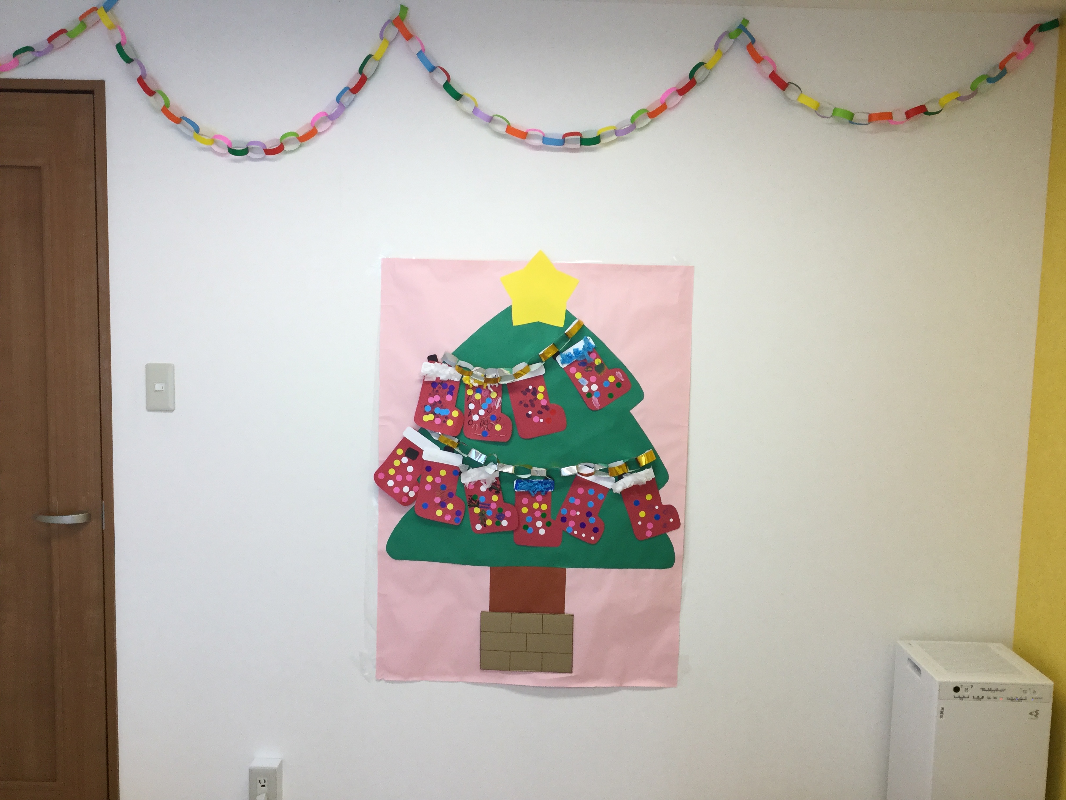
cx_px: 533
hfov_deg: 58.4
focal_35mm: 31
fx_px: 955
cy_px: 400
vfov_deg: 45.4
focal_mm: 3.3
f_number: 2.4
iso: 32
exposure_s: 1/33
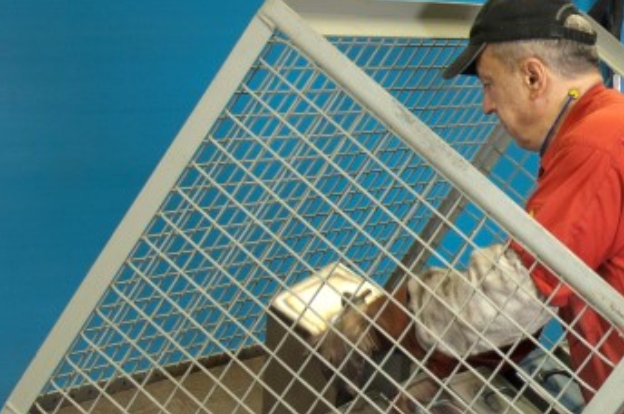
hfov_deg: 16.1
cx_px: 794
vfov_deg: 11.2
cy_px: 363
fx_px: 2093
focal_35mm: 121
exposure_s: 1/15
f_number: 4
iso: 200
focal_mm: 24
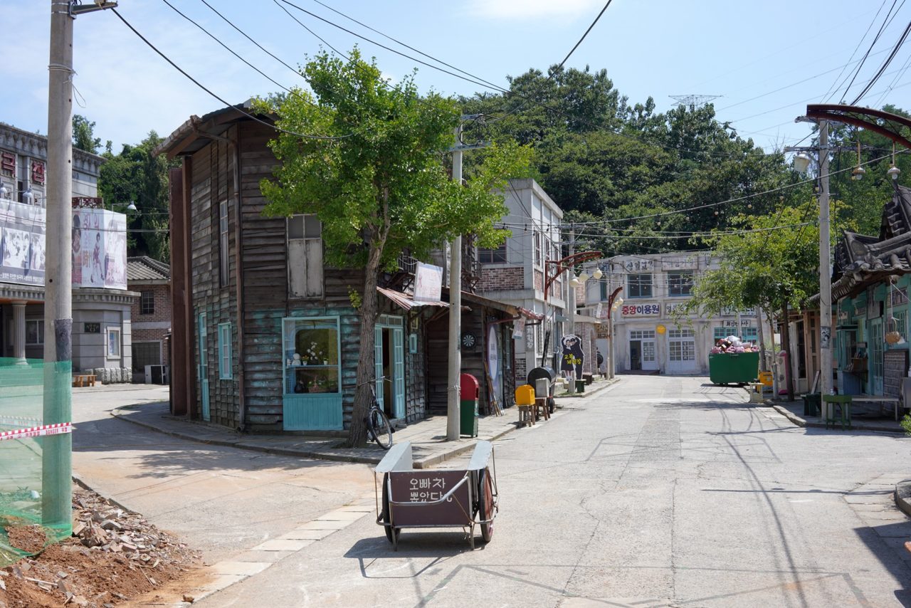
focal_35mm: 35
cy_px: 304
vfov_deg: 37.9
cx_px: 456
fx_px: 886
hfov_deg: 54.4
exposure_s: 1/100
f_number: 16
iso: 200
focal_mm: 35
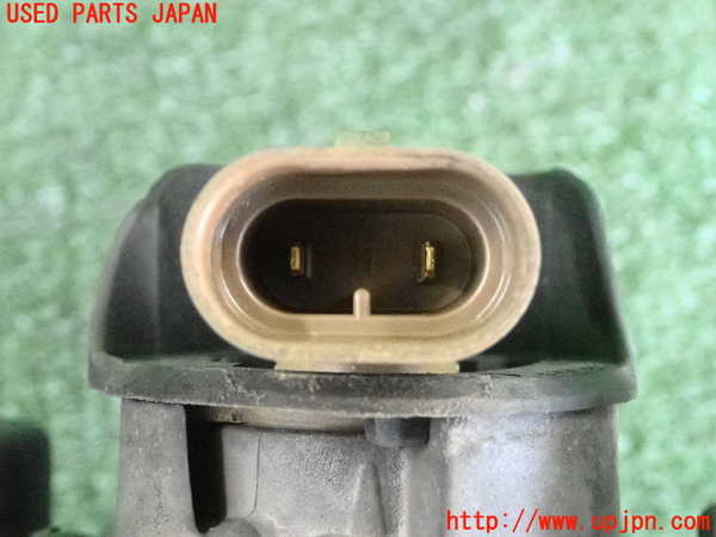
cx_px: 358
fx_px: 1200
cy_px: 268
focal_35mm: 58
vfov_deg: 25.2
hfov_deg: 33.2
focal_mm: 10.35
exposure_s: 1/125
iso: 6400
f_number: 3.5
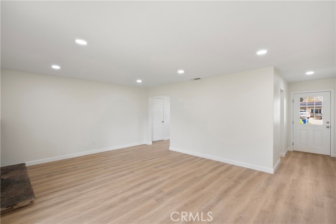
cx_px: 168
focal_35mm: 16
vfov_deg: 73.8
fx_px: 149
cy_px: 112
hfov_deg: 96.7
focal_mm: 16
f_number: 22
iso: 50
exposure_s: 1
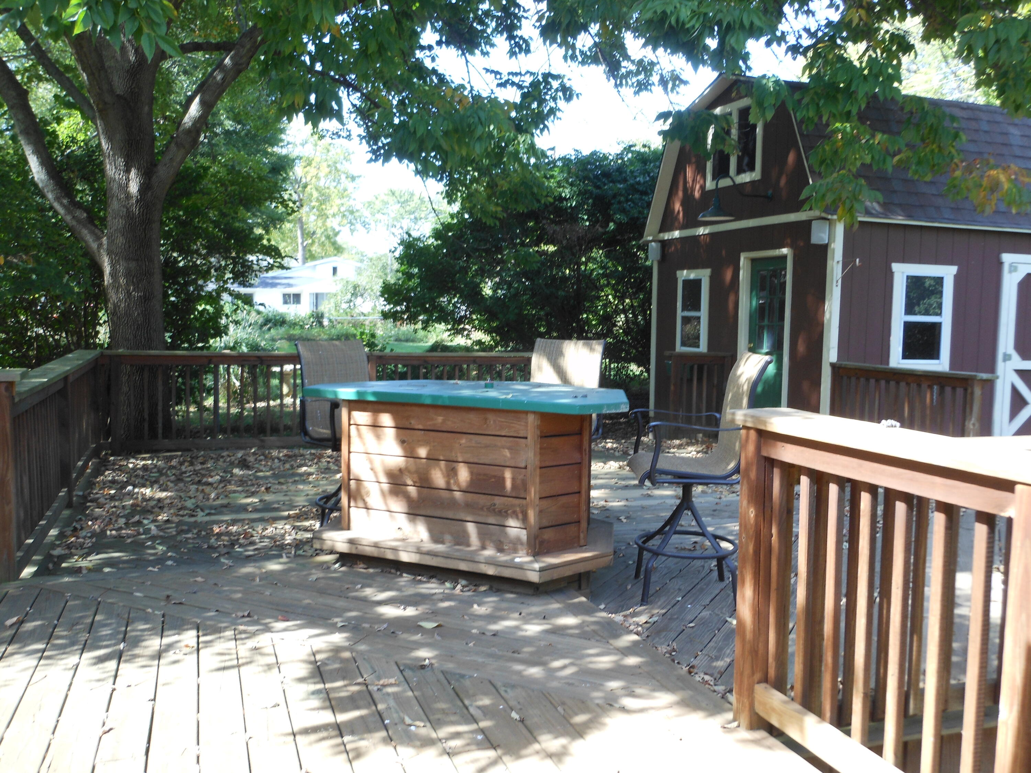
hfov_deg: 55.4
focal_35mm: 33
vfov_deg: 42.9
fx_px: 983
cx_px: 516
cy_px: 386
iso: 80
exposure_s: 1/60
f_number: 4
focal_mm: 5.9
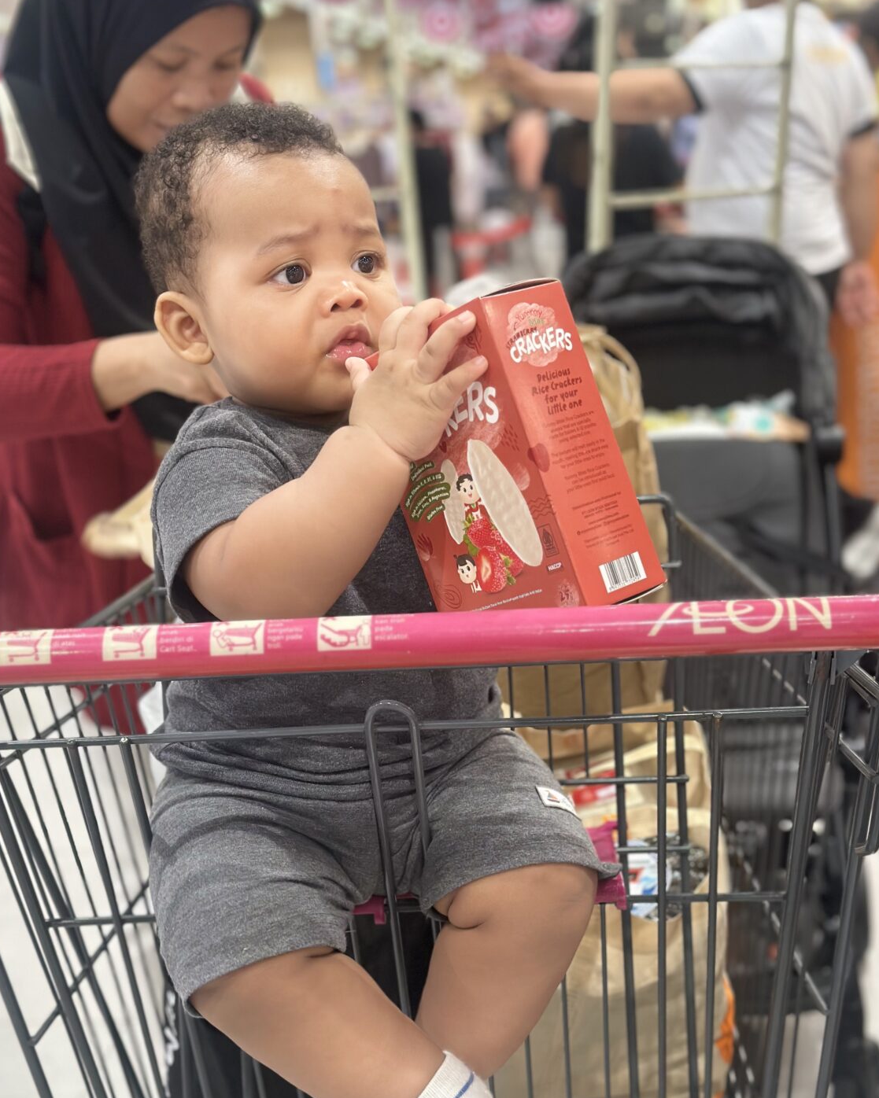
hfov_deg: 29.7
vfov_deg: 36.6
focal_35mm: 51
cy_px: 566
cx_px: 442
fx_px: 1658
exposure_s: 1/100
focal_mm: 6.86
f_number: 1.78
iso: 250
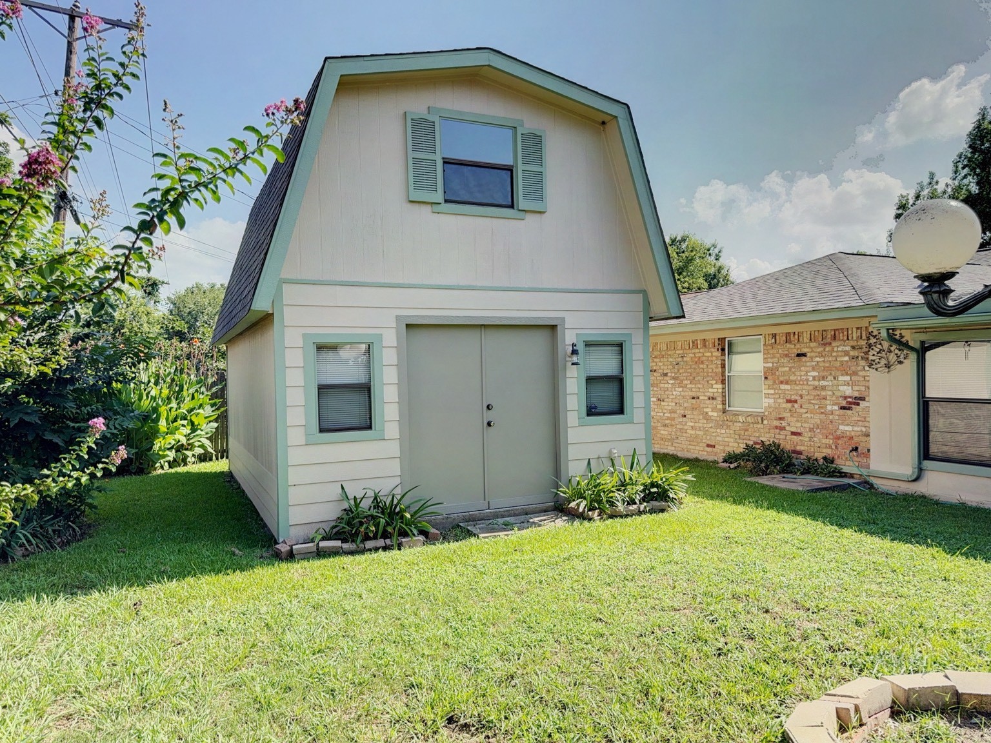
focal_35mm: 24
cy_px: 372
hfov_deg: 71.6
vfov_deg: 56.8
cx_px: 496
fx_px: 687
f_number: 1.78
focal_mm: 6.76
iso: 80
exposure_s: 1/3247
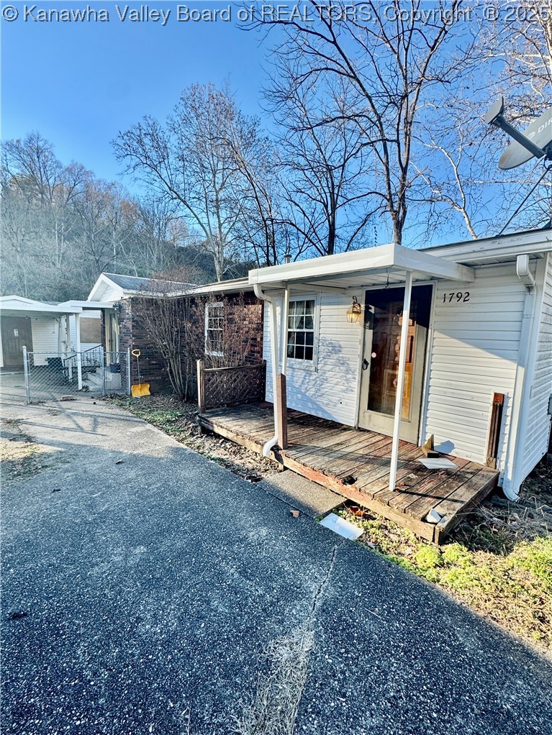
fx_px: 298
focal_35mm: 14
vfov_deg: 102.0
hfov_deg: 85.7
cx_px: 276
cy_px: 368
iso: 40
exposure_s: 1/430
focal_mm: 2.22
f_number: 2.2
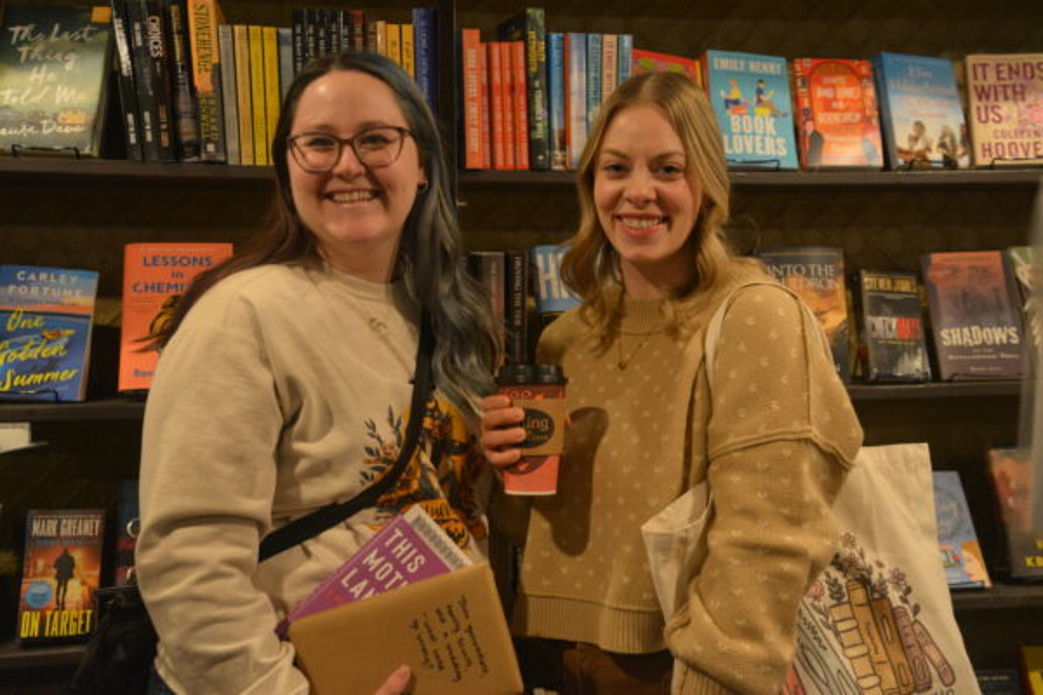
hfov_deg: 46.4
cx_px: 522
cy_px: 348
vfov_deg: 31.9
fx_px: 1217
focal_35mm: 42
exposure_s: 1/30
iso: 1000
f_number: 4
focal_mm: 28
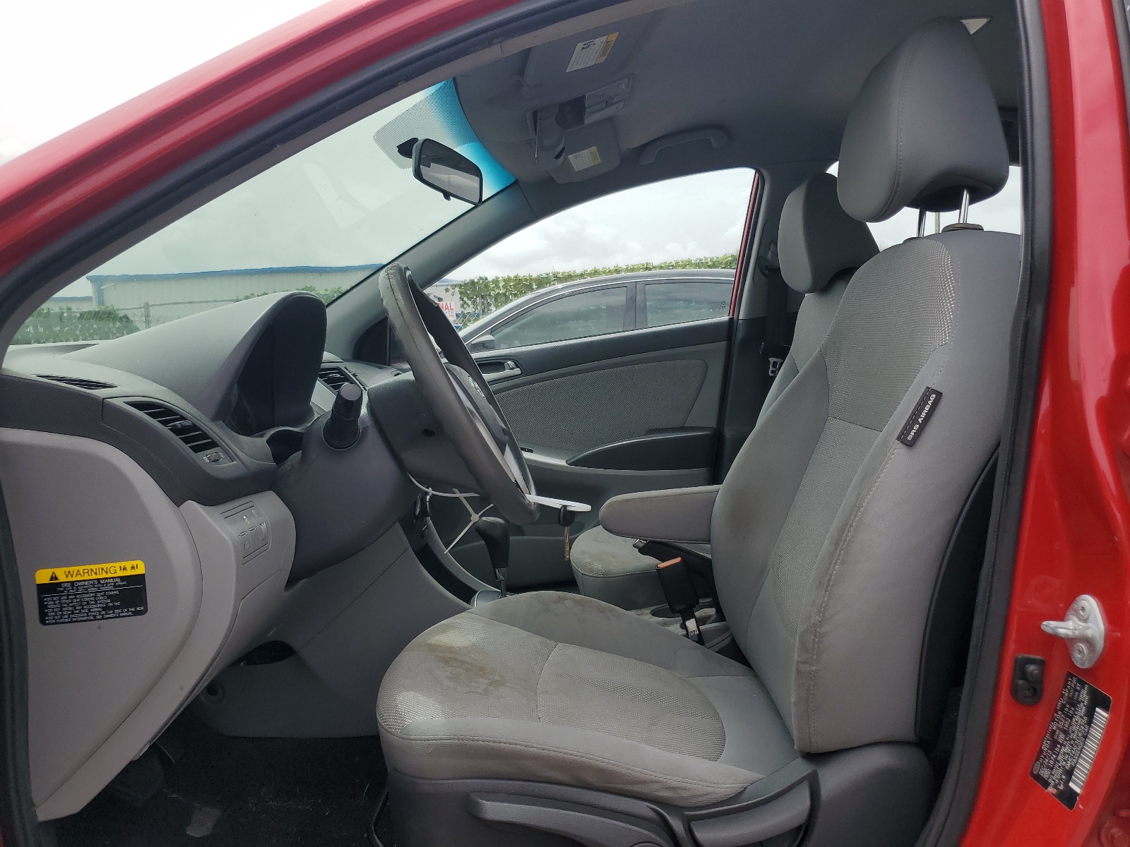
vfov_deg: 53.1
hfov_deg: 67.3
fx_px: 849
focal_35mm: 26
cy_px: 424
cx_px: 565
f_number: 1.5
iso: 50
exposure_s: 1/2500
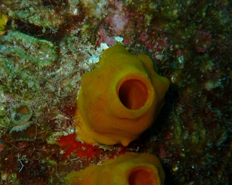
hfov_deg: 18.3
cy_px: 92
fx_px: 721
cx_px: 114
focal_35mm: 105
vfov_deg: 14.7
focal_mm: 18
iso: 200
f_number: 6.3
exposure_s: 1/200
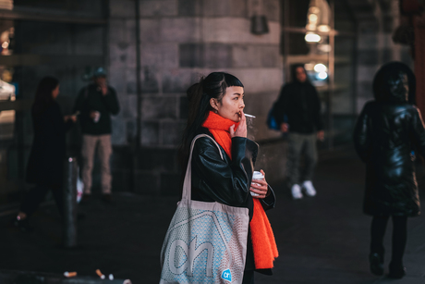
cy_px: 142
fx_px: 992
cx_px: 212
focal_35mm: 84
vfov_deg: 16.3
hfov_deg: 24.2
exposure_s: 1/500
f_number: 1.8
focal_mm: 56
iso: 400
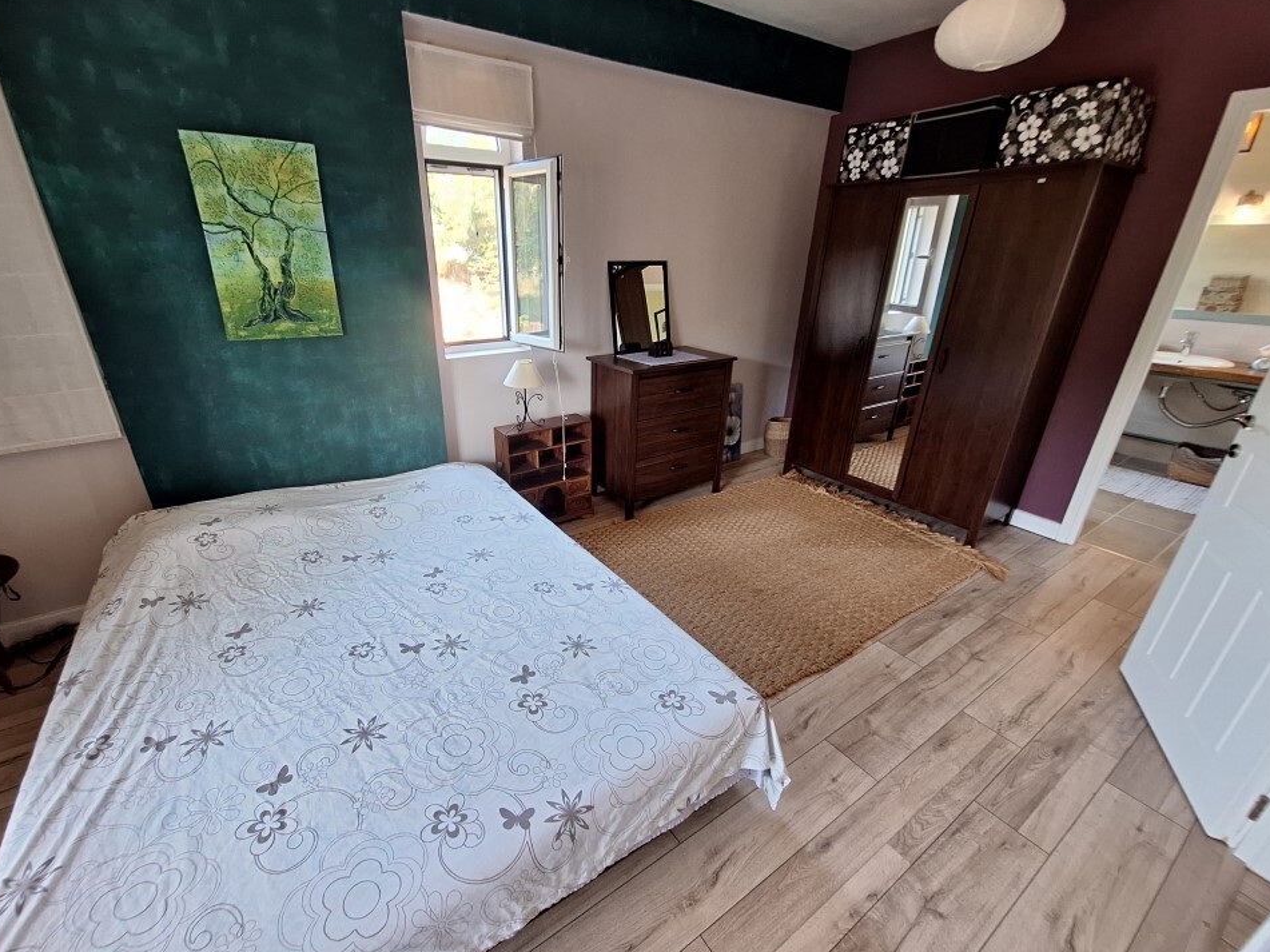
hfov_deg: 102.0
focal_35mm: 14
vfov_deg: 85.7
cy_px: 471
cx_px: 602
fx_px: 514
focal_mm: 1.74
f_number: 2.2
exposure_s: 1/50
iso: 125
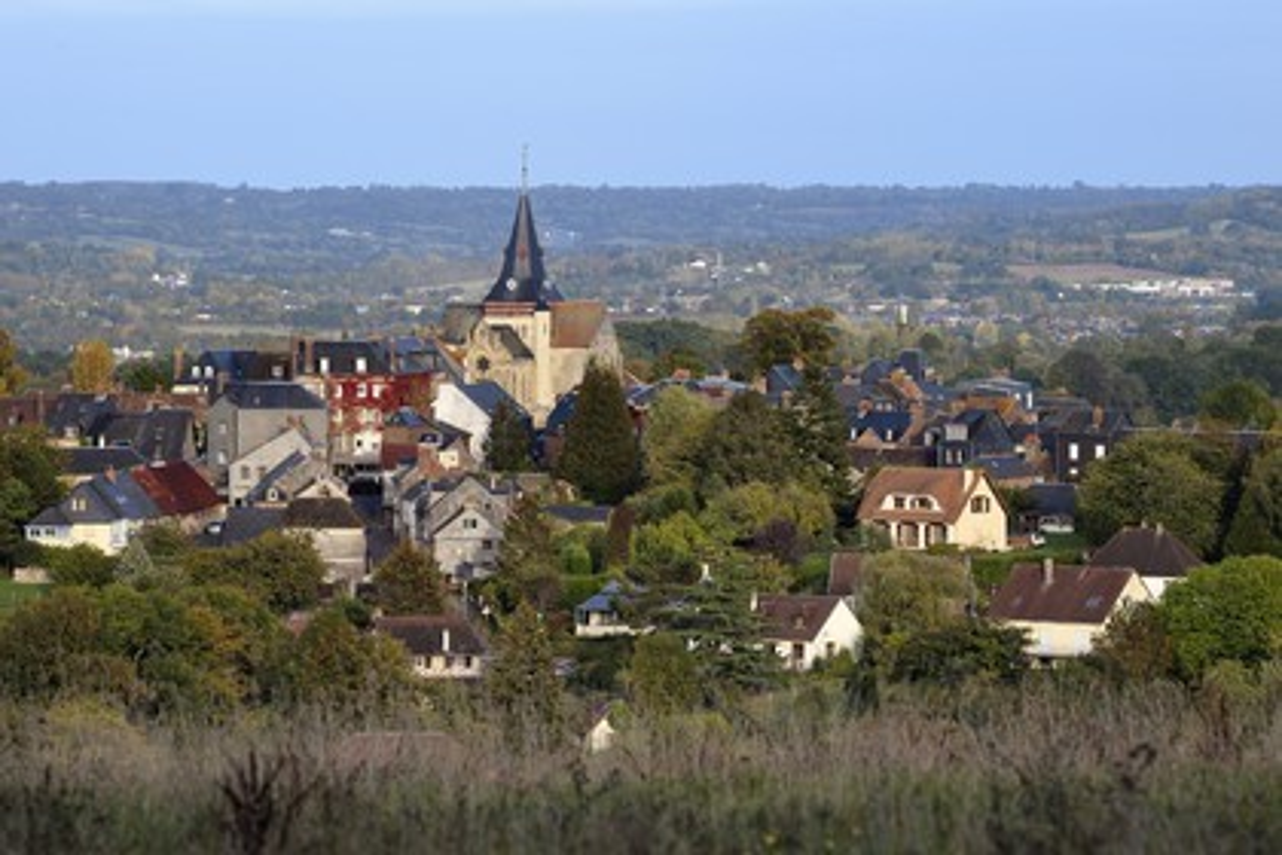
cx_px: 641
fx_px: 7122
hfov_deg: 10.3
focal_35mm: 200
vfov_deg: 6.9
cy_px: 428
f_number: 8
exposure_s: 1/200
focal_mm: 200
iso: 200
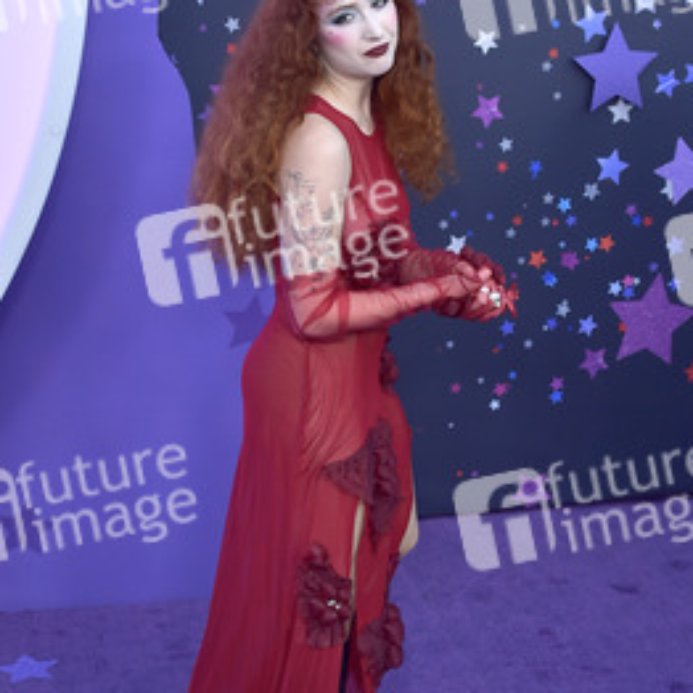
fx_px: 883
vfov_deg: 42.8
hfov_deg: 42.8
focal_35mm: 39
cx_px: 350
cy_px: 376
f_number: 6.3
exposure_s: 1/250
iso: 500
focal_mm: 30
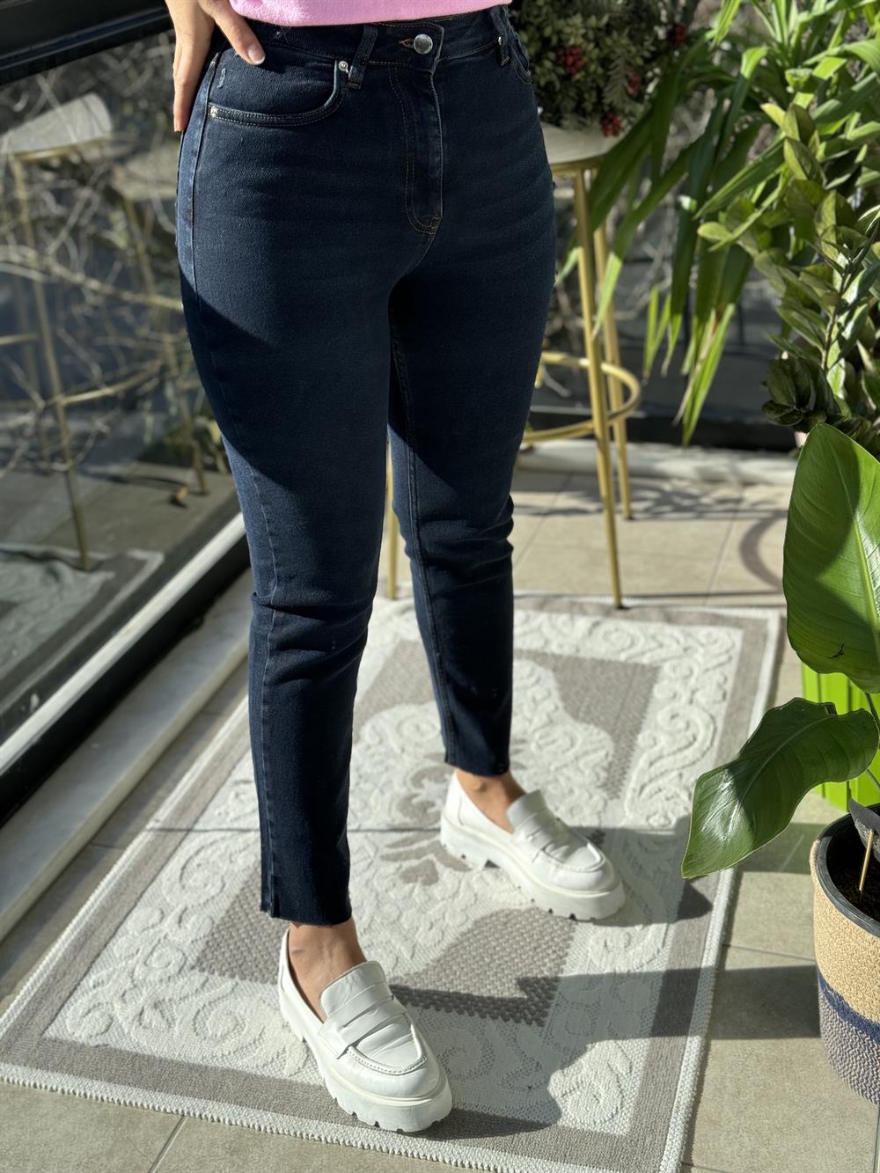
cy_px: 586
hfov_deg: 30.3
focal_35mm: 48
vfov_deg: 39.7
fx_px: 1627
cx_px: 440
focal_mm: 6.86
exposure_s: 1/1263
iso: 64
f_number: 1.78
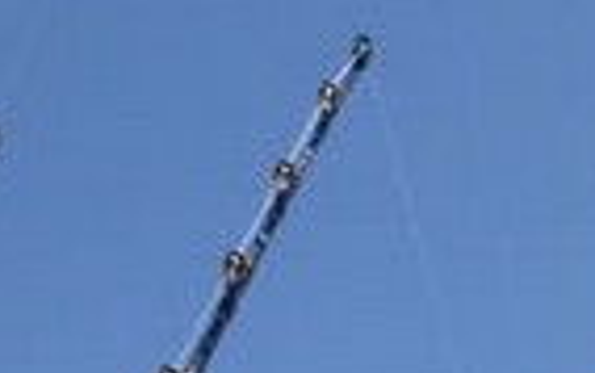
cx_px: 1035
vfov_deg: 9.6
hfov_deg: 14.2
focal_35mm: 132
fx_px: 2142
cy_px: 616
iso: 100
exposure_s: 1/160
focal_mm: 4.9
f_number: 10
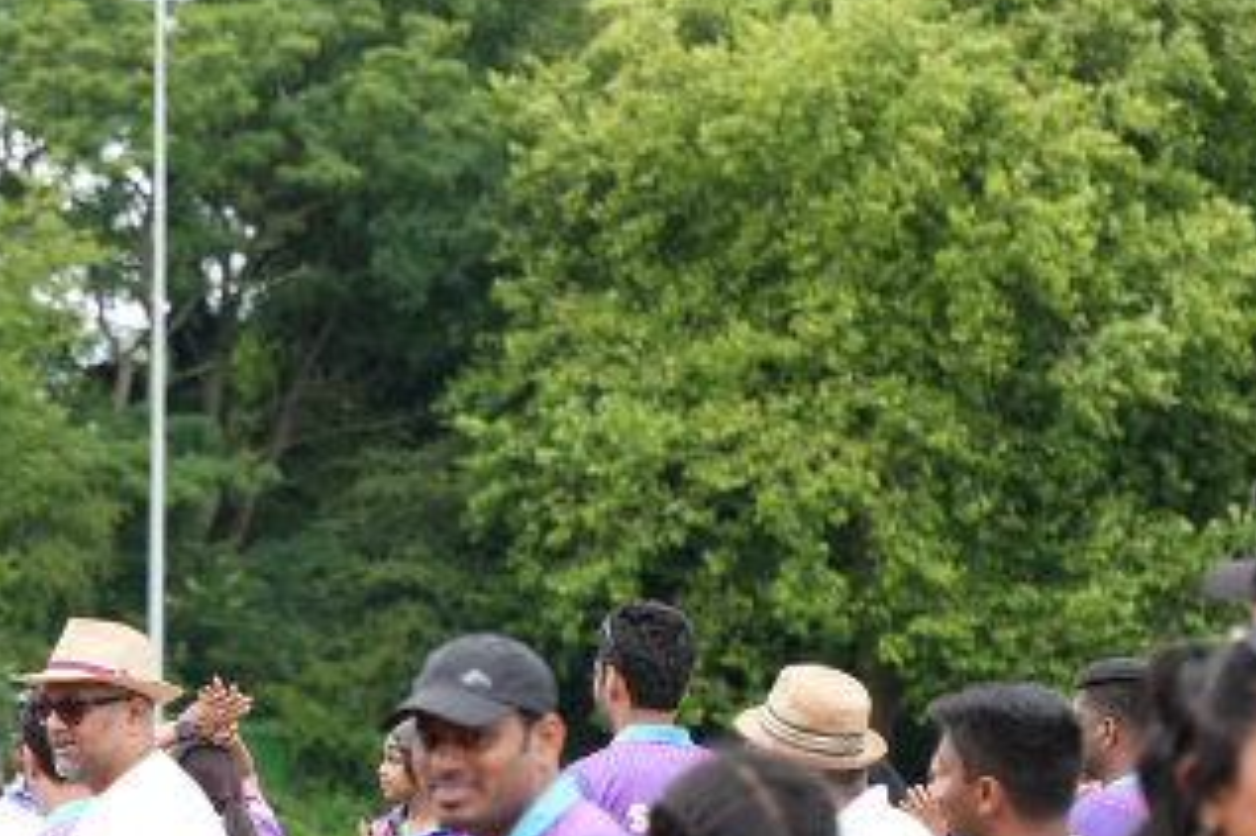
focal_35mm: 226
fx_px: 7880
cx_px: -527
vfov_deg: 6.0
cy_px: 969
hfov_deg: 8.9
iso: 250
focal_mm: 70
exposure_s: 1/640
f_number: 2.8
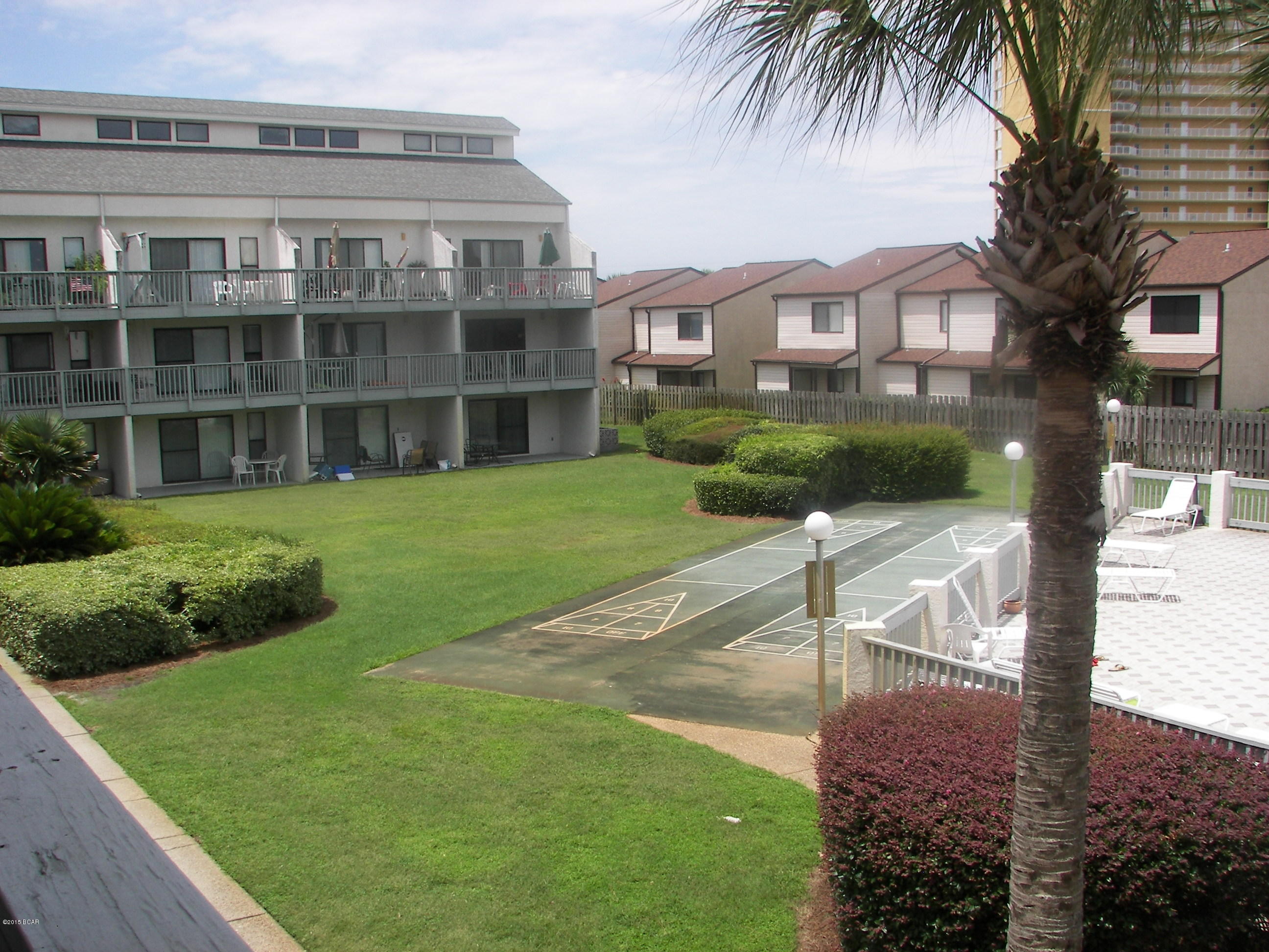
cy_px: 476
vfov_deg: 39.7
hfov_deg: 51.4
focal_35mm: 36
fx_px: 1320
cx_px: 634
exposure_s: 1/500
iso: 50
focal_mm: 6
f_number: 4
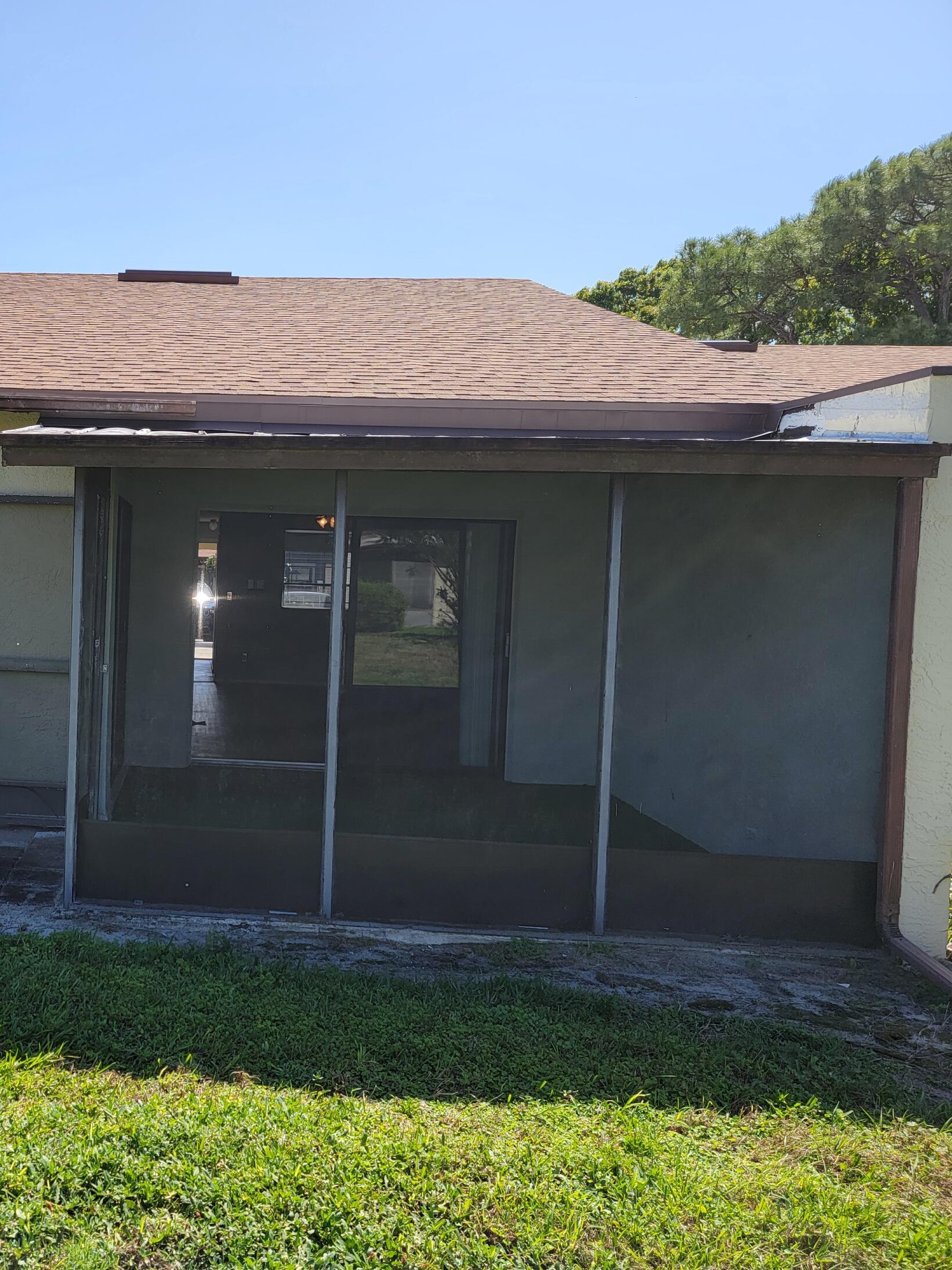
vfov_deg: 55.4
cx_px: 81
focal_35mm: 33
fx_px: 1210
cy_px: 639
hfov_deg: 39.6
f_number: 1.8
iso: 16
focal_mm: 6.7
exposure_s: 1/717
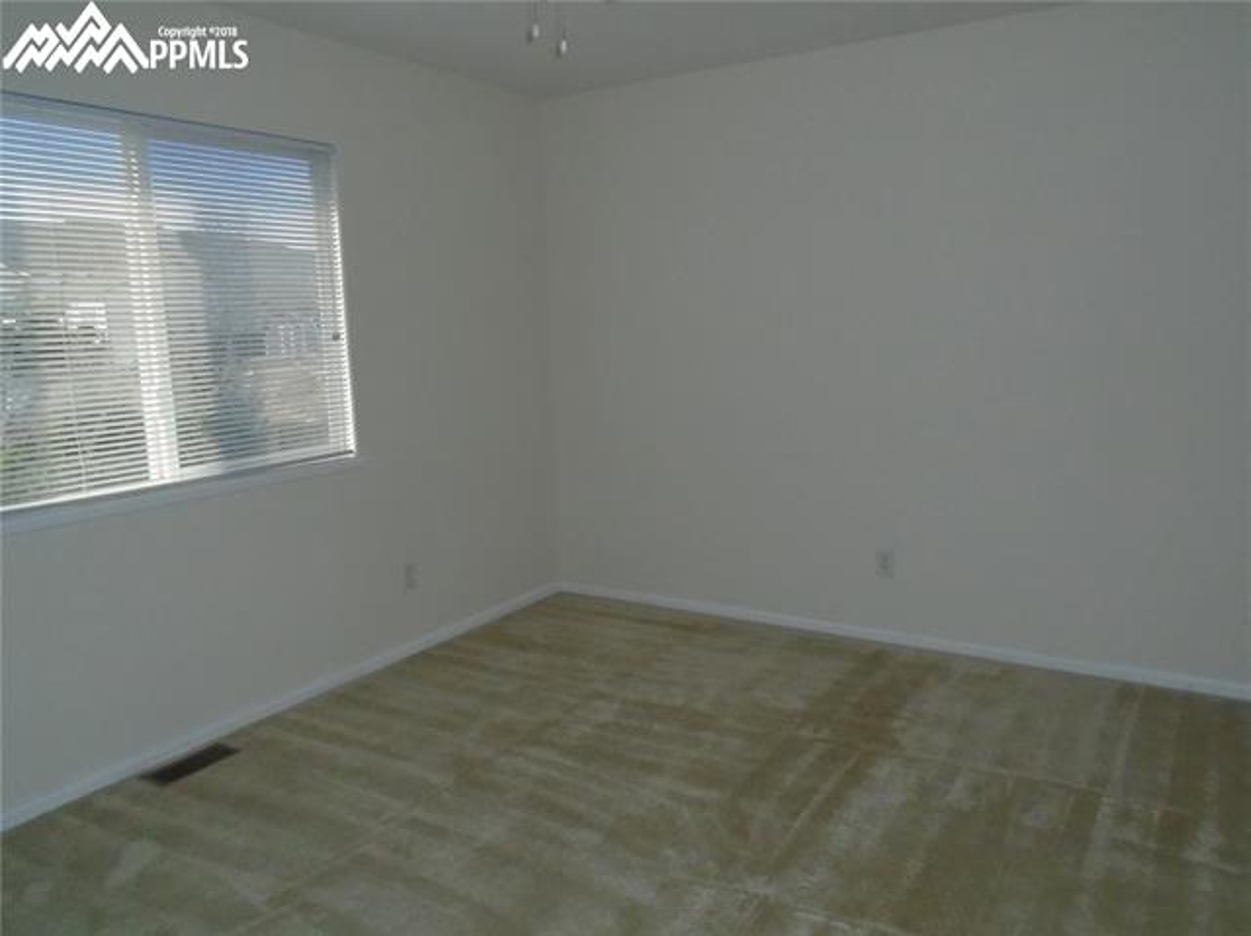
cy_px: 468
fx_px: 939
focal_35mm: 26
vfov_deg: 53.0
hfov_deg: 67.3
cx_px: 626
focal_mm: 4.6
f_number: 3.2
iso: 400
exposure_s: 1/1250
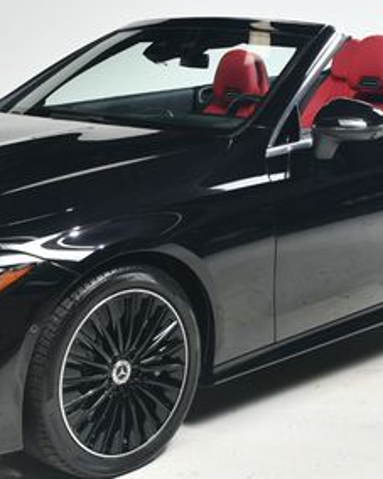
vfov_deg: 25.1
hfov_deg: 20.2
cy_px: 261
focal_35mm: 76
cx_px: 174
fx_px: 1077
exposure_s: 1/160
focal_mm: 24
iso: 100
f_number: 9
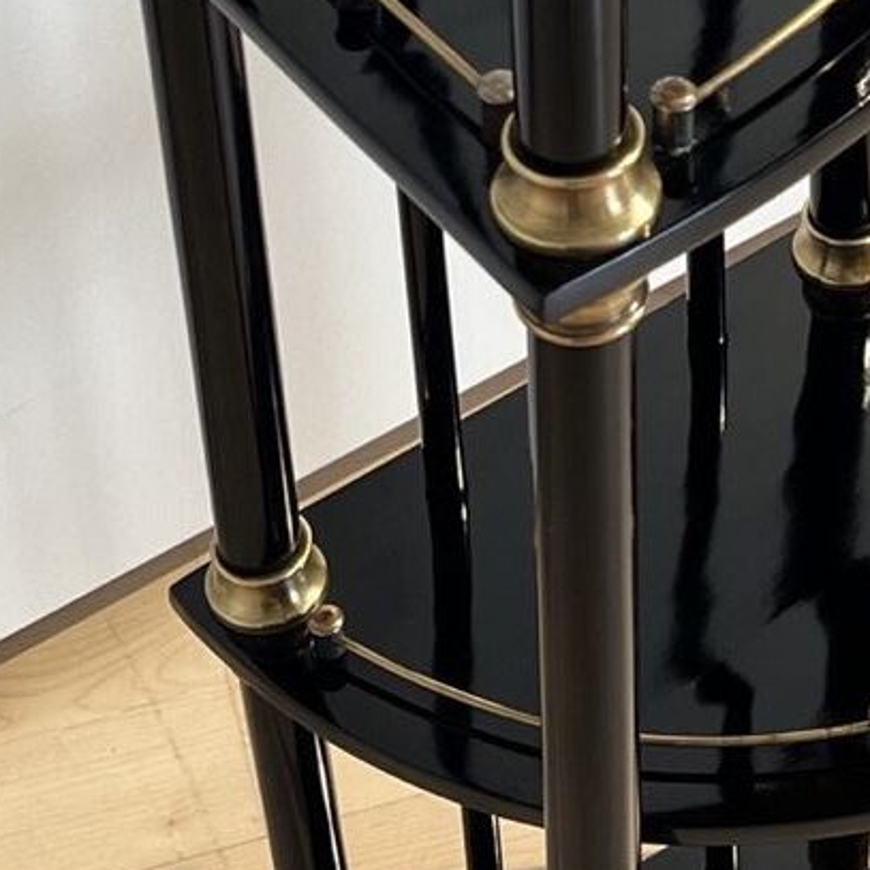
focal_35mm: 113
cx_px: 702
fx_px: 3213
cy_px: -77
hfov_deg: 15.3
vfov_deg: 15.0
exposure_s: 1/100
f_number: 1.5
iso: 125
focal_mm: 5.7
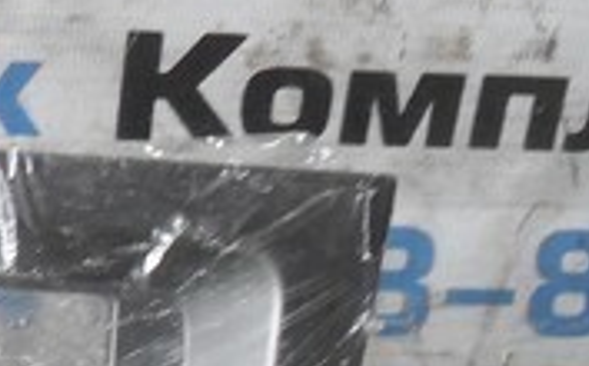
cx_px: -366
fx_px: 2692
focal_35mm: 168
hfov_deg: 11.8
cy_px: 902
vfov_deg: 7.3
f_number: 2.8
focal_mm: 6.2
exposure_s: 1/90
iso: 100
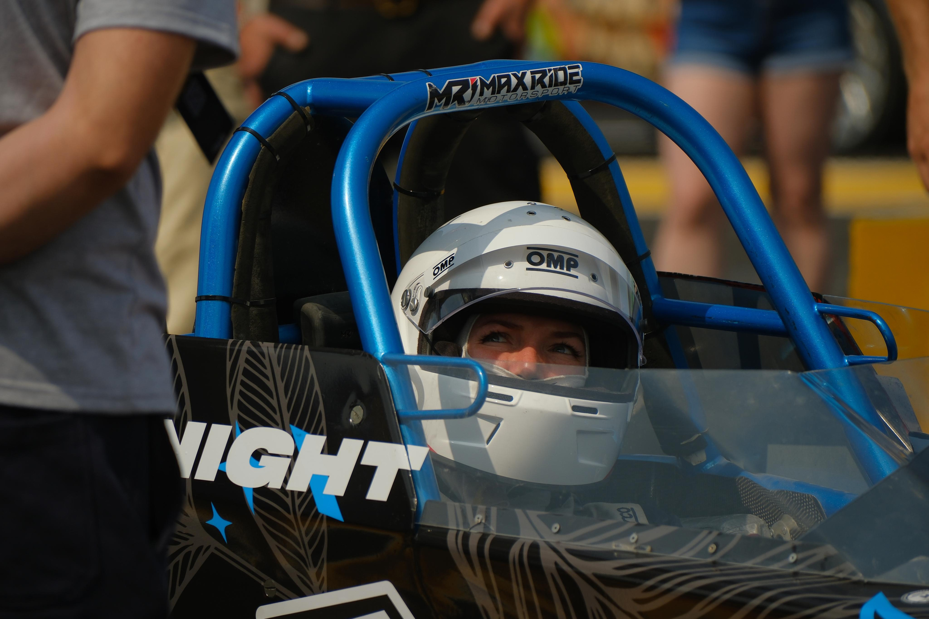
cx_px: 464
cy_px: 310
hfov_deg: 4.6
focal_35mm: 450
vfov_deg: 3.1
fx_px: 11612
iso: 160
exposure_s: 1/1700
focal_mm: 300
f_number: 5.6
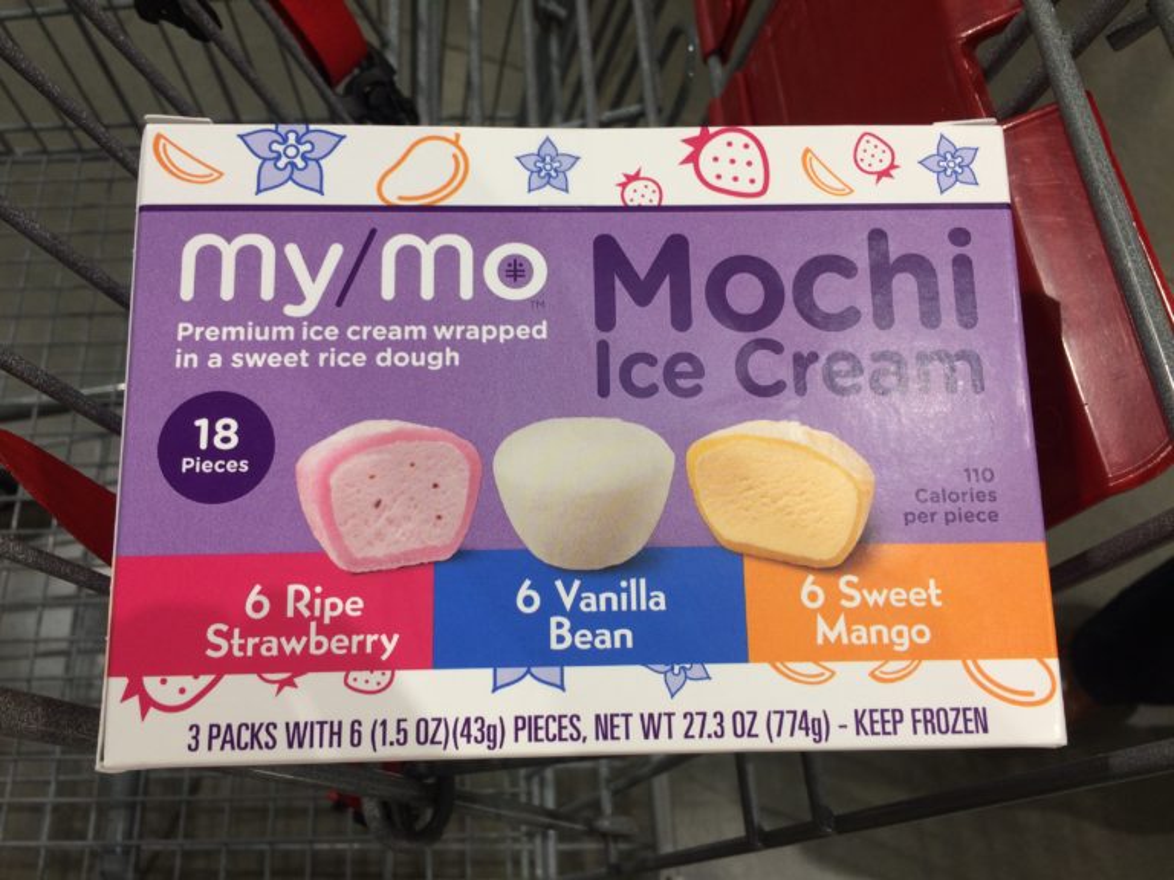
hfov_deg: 61.7
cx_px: 587
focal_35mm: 29
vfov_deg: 48.2
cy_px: 440
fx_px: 984
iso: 40
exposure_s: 1/30
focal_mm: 4.15
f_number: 2.2
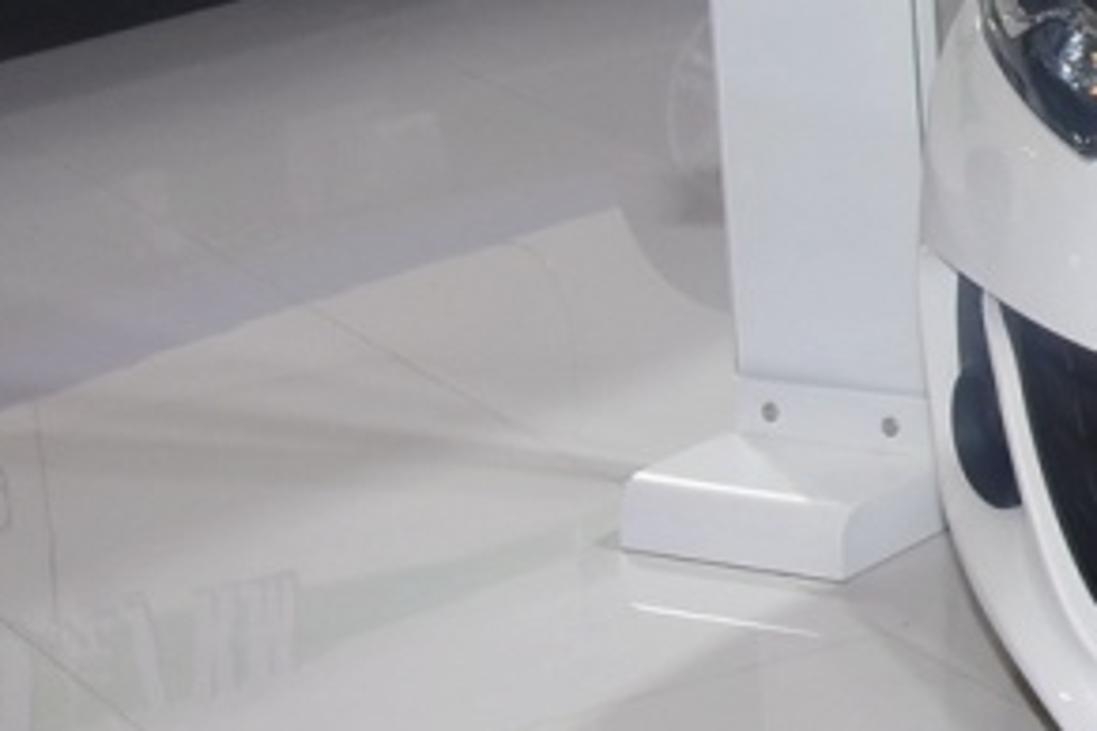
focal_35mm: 136
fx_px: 4144
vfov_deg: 9.8
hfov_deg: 13.2
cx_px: 2115
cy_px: -311
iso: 640
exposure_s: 1/200
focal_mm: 22
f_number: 10
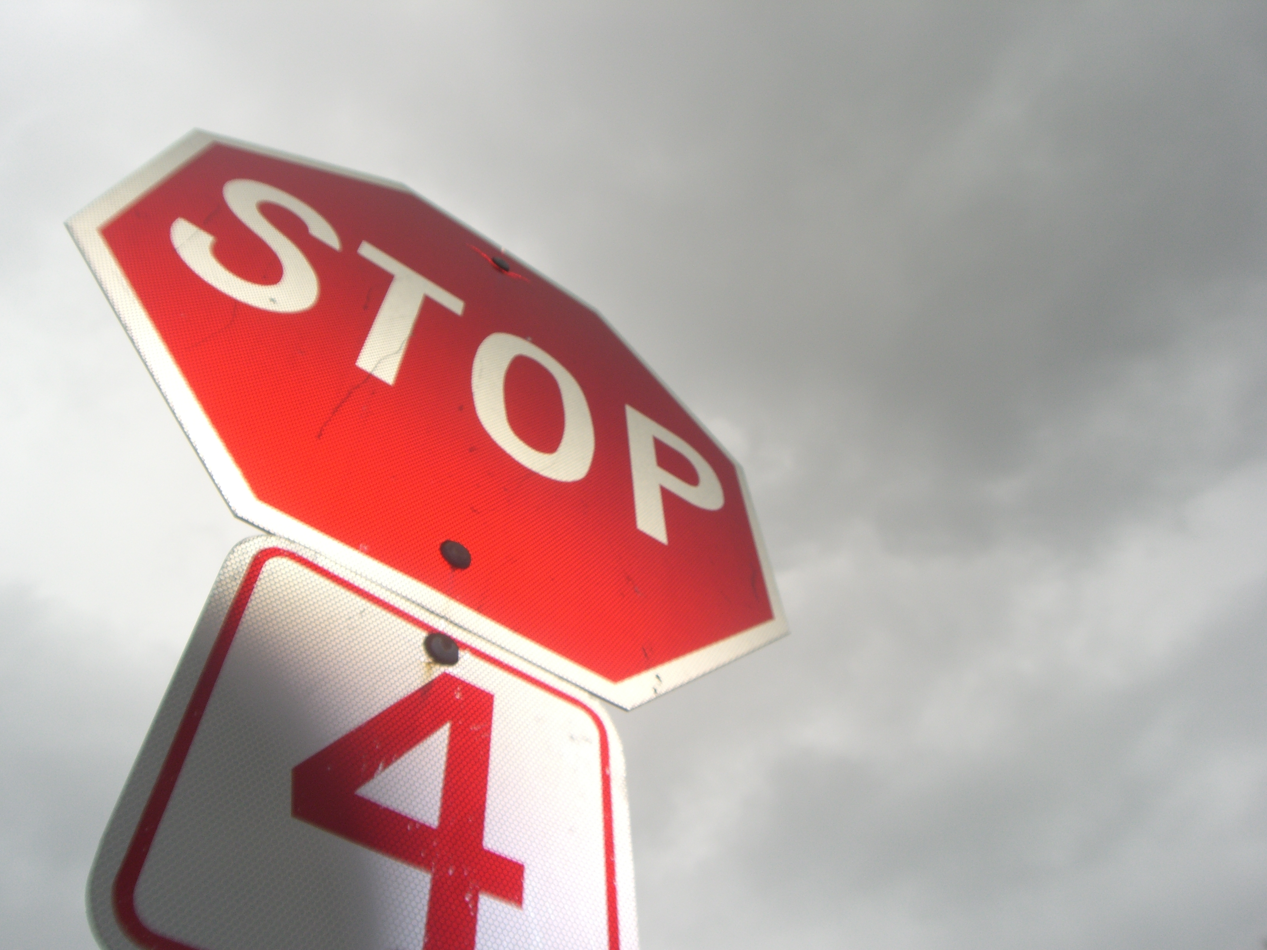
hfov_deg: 49.0
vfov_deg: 37.7
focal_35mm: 38
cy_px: 475
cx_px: 634
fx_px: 1391
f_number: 4
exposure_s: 1/640
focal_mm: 7.9
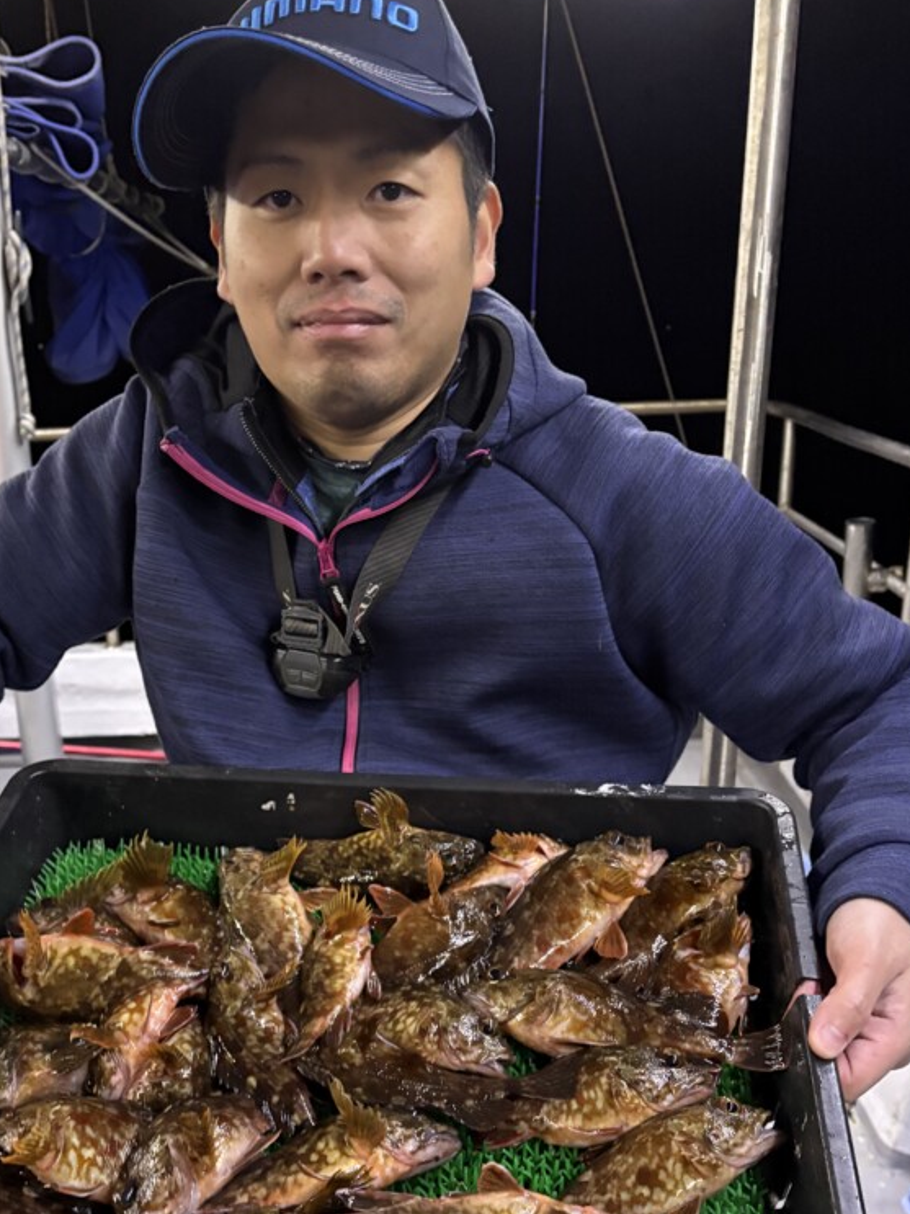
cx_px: 345
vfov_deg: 52.0
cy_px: 766
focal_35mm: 35
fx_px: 1227
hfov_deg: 40.4
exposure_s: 1/30
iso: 800
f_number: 1.6
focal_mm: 5.96
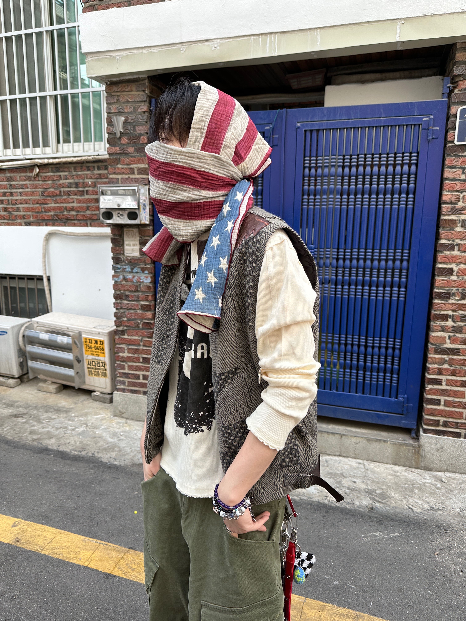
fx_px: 431
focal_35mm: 24
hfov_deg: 56.8
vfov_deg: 71.6
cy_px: 310
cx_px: 233
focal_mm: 6.86
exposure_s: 1/414
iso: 80
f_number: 1.78
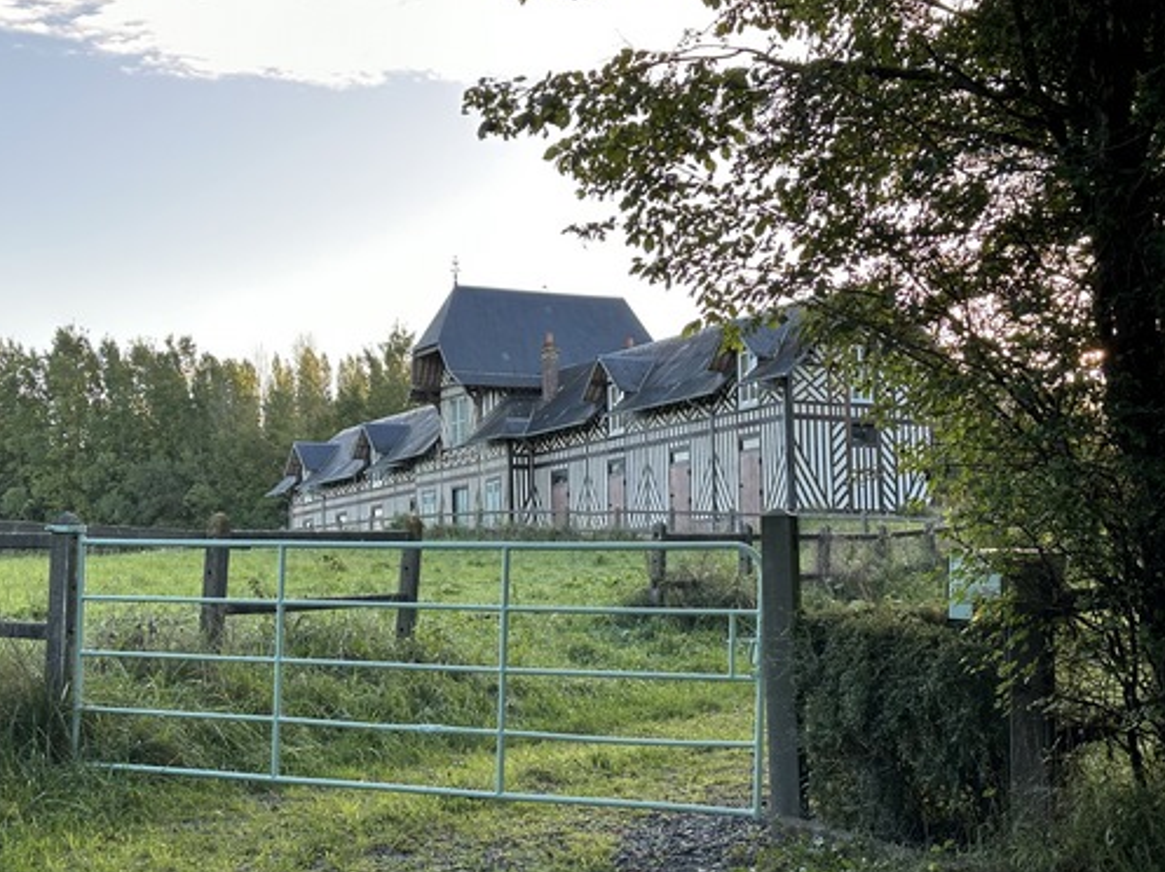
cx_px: 509
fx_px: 1951
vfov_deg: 25.2
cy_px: 499
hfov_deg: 33.2
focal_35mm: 58
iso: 64
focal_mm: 6.86
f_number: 1.78
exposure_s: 1/422
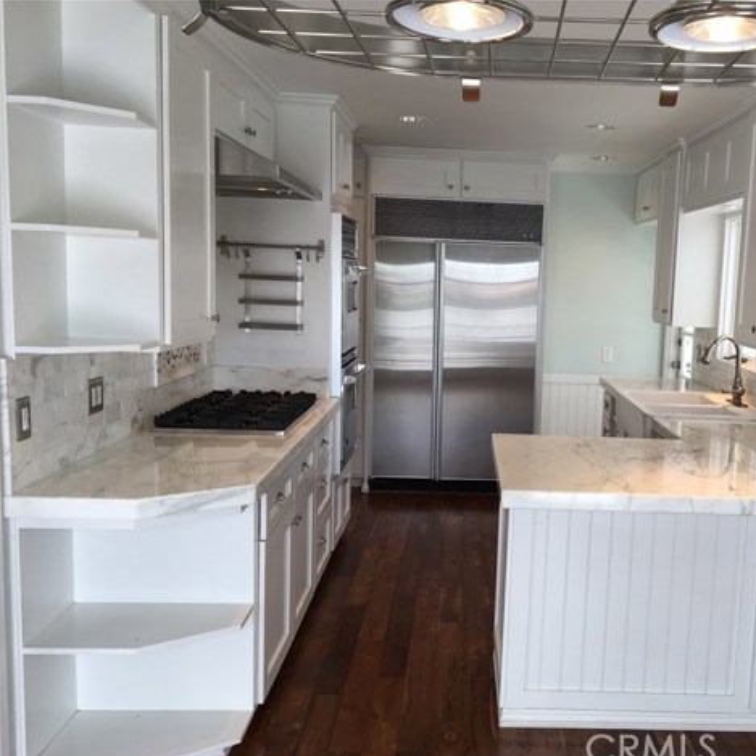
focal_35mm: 35
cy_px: 385
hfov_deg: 46.5
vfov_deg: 47.2
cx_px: 503
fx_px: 865
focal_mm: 4.15
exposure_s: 1/120
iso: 25
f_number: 2.2
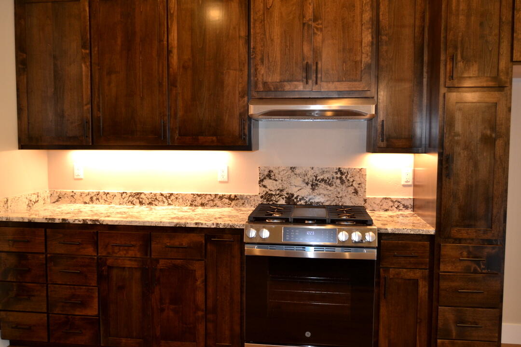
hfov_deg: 61.9
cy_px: 174
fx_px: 434
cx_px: 260
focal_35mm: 30
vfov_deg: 43.6
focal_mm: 20
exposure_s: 1/60
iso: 400
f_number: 4
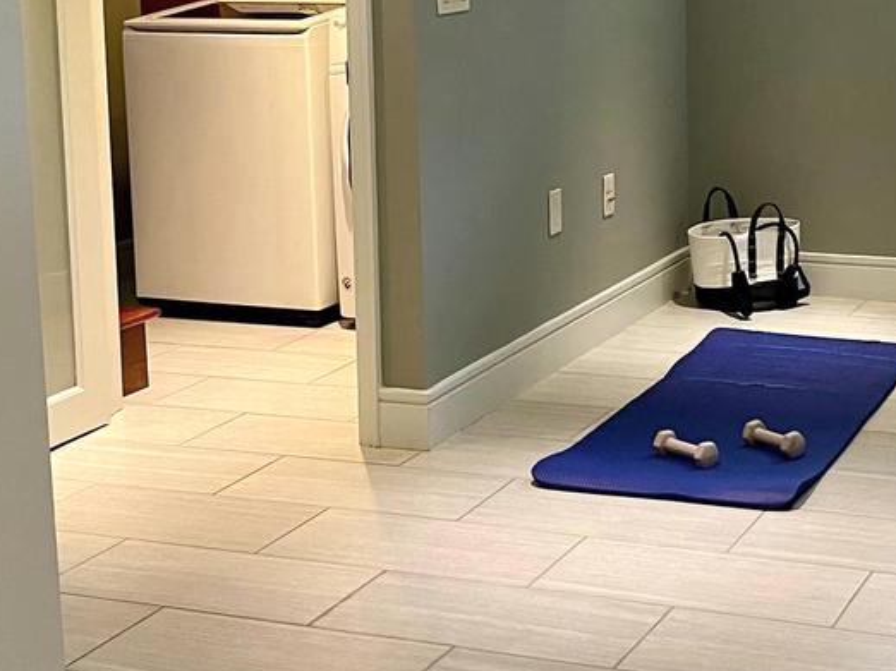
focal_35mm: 69
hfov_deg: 27.9
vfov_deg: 21.1
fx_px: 1785
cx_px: 620
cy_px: 156
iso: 320
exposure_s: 1/60
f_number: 1.6
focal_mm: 5.1
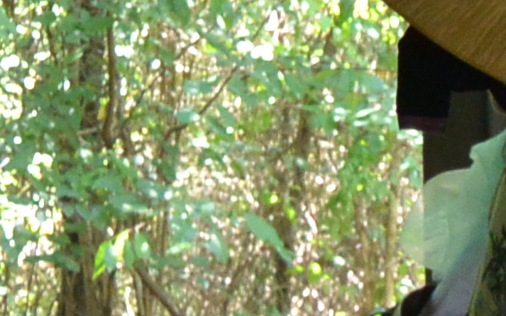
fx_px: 2635
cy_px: 240
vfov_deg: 6.9
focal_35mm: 191
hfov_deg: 9.7
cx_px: 1197
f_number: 3.5
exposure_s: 1/125
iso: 450
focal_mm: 11
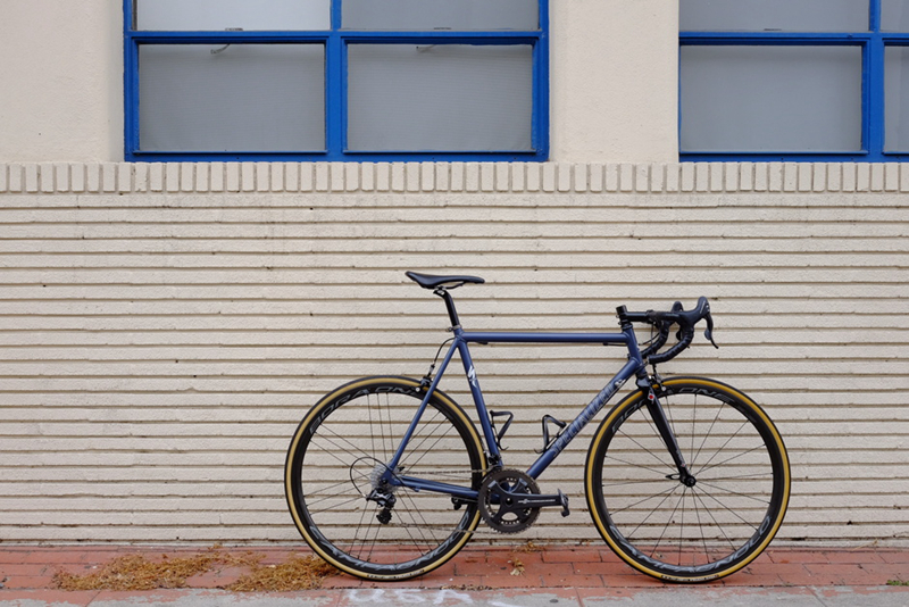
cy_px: 304
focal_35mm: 41
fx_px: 1036
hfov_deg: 47.4
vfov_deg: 32.7
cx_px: 454
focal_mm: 27
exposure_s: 1/420
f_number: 6.4
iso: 400
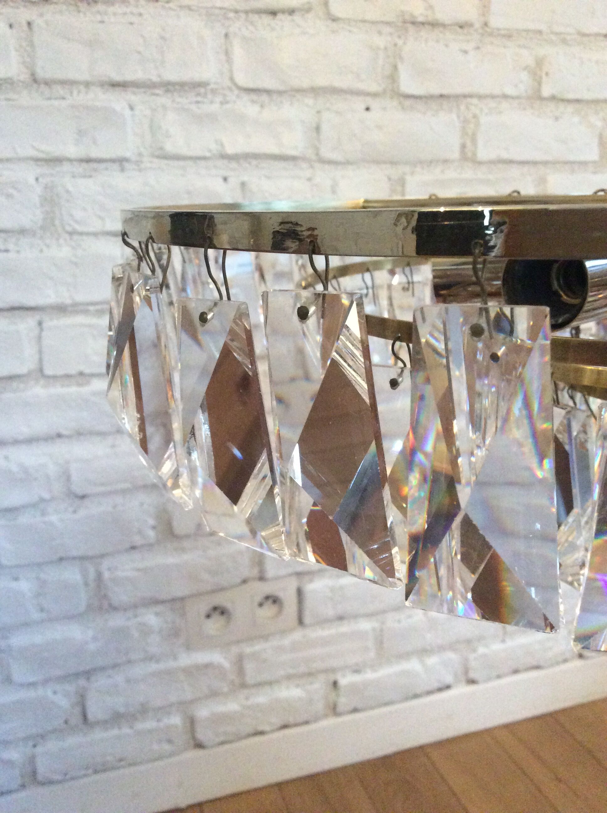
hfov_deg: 44.1
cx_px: 304
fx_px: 750
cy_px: 406
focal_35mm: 32
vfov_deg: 56.9
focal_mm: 3.3
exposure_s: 1/20
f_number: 2.4
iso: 320
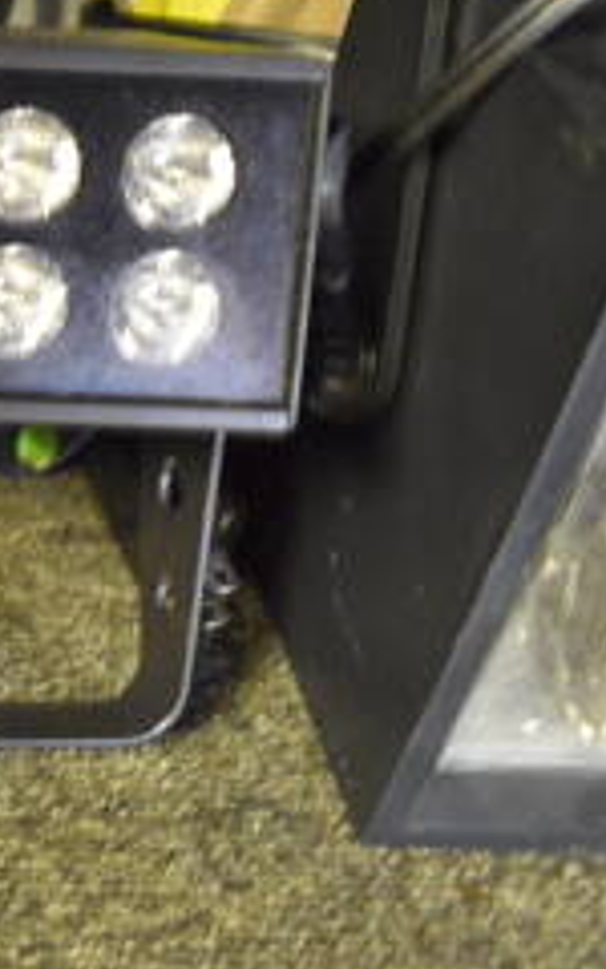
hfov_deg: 15.5
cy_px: 246
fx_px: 1850
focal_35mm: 70
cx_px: -541
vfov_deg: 28.9
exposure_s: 1/8
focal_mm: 18
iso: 3200
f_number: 3.5
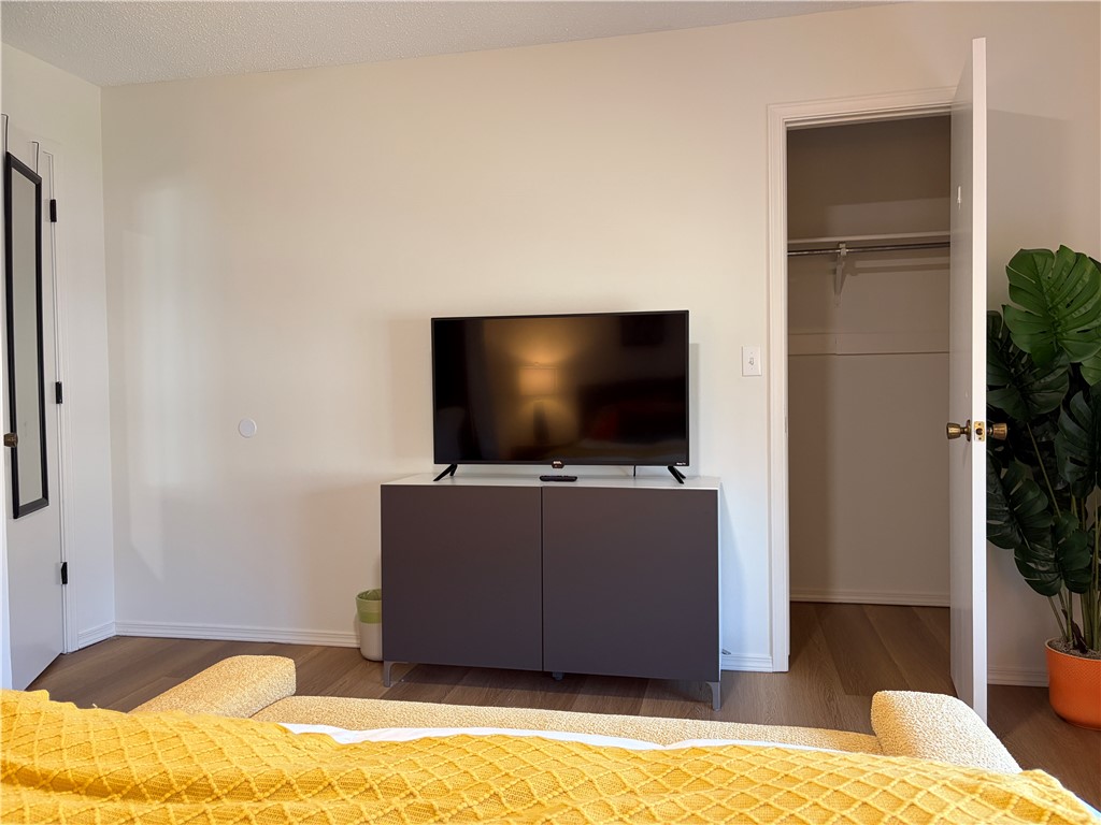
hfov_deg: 67.3
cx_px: 550
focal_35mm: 26
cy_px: 412
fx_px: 827
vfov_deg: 53.1
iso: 160
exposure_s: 1/60
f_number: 1.6
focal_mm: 5.96
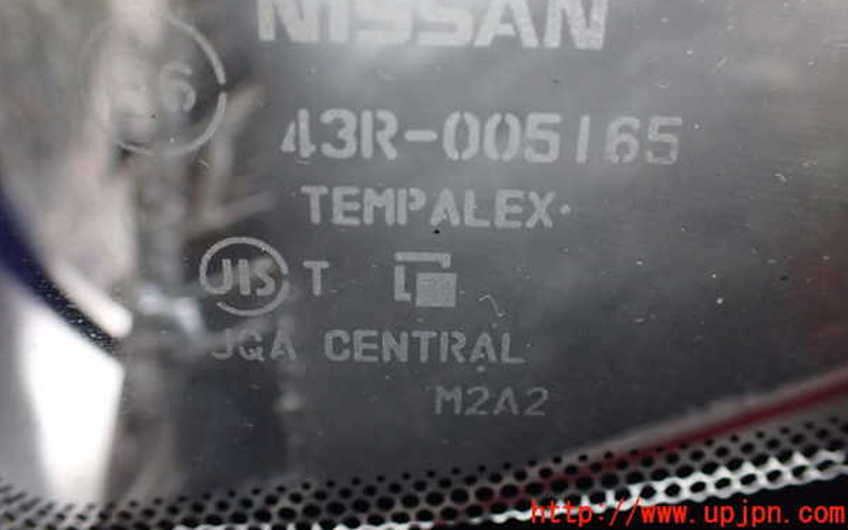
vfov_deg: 39.3
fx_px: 740
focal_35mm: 32
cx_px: 425
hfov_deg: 59.6
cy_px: 212
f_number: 2.3
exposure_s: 1/125
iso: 640
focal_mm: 5.4
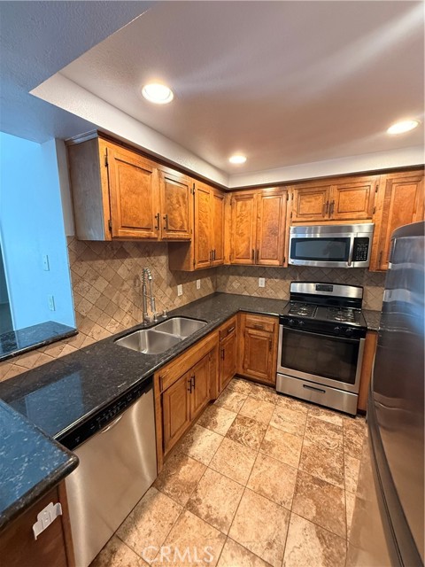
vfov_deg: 102.1
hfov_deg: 85.7
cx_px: 212
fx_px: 229
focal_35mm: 14
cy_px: 284
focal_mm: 2.22
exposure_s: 1/60
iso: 500
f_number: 2.2
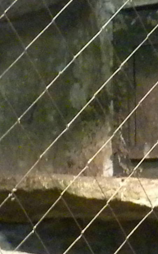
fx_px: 1931
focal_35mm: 280
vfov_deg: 7.5
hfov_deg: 4.6
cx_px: 275
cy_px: 154
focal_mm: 21
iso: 3200
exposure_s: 1/15.2
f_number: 5.1
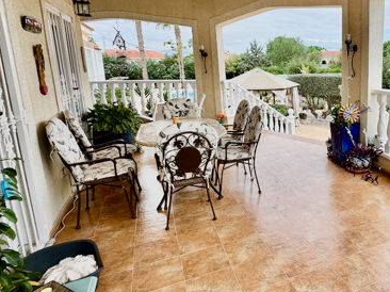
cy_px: 126
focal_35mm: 27
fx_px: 304
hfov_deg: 60.3
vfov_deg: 51.1
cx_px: 310
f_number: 2.2
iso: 40
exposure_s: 1/565
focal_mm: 2.22
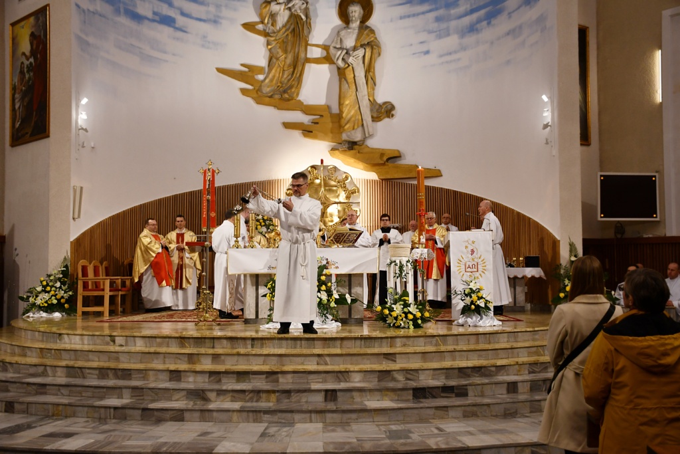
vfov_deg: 34.2
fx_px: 737
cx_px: 340
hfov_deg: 49.5
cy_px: 227
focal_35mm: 39
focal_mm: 26
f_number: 3.8
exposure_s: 1/125
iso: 800
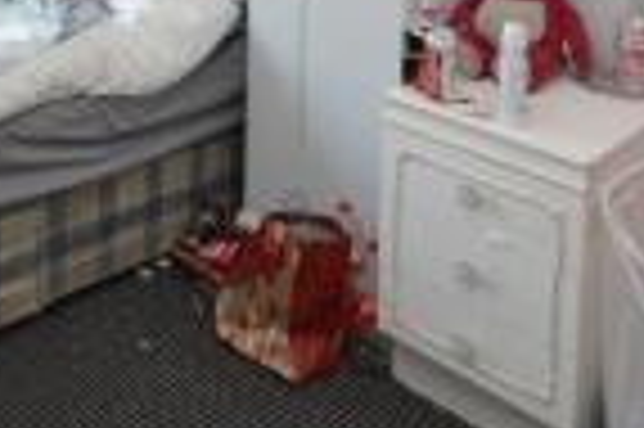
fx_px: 893
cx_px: 135
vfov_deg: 22.1
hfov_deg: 38.3
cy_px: -219
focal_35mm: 50
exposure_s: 1/60
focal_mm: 10
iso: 280
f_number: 5
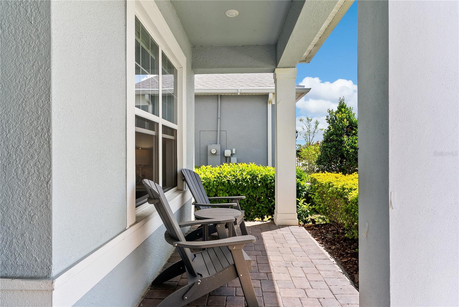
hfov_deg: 81.2
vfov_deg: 59.5
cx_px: 230
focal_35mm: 21
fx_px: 268
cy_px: 154
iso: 100
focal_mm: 21
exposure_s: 1/30
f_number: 8
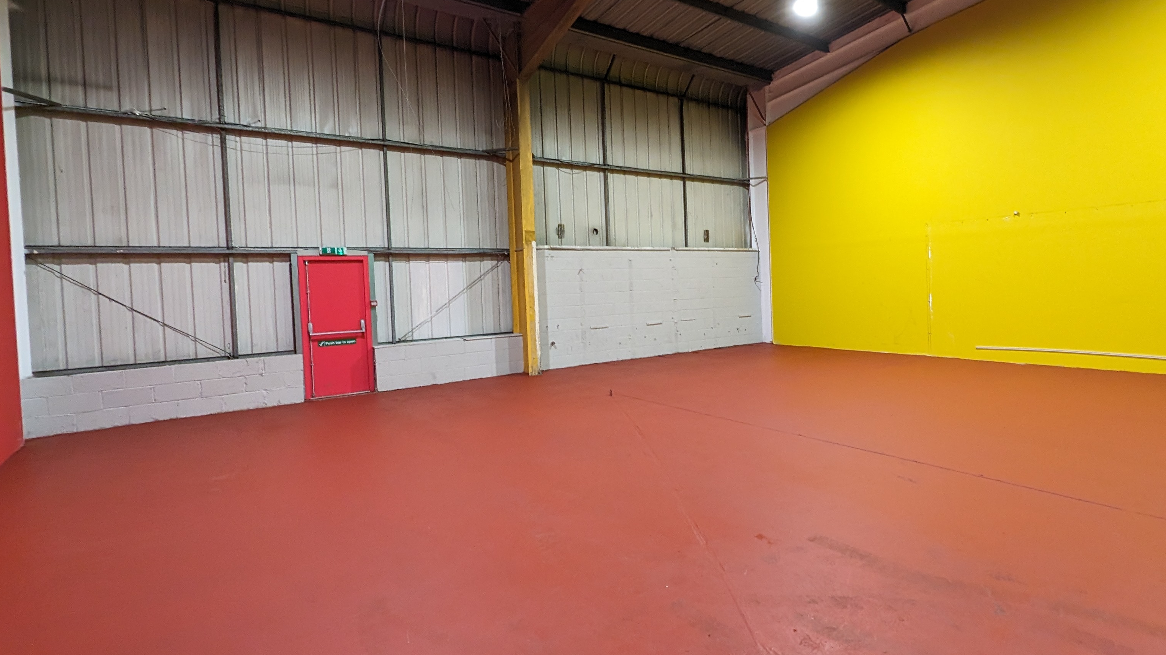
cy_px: 305
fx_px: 587
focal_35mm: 19
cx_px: 709
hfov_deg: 88.2
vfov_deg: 58.3
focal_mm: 1.95
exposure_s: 1/33.3
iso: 140
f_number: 2.2
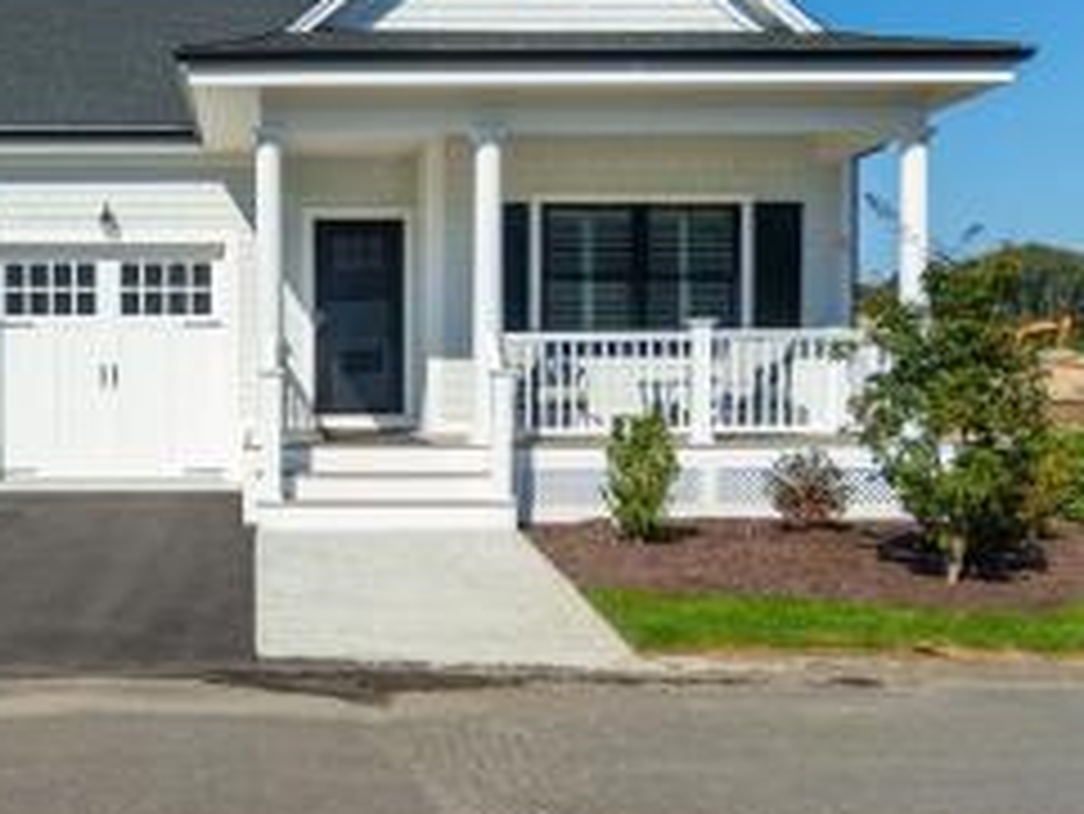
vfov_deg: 32.8
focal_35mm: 43
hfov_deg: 42.8
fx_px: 1347
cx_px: 306
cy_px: 184
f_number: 4
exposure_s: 1/1600
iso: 100
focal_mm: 24
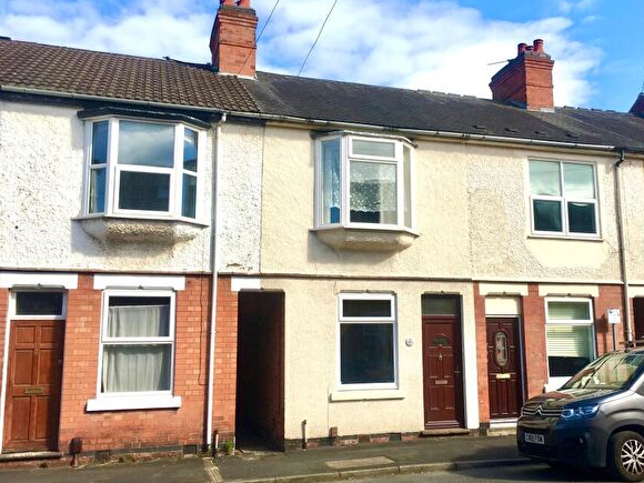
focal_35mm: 35
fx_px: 651
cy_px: 251
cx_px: 369
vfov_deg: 40.7
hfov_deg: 52.4
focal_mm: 4.15
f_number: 2.2
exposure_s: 1/1026
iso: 25
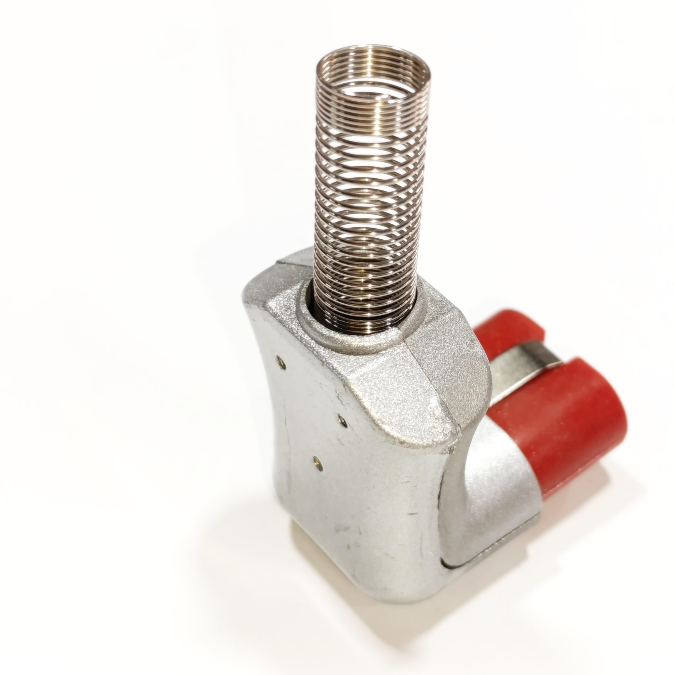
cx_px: 413
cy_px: 329
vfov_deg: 57.3
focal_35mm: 28
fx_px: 618
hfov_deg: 56.7
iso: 500
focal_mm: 6.14
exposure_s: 1/100
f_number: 1.6
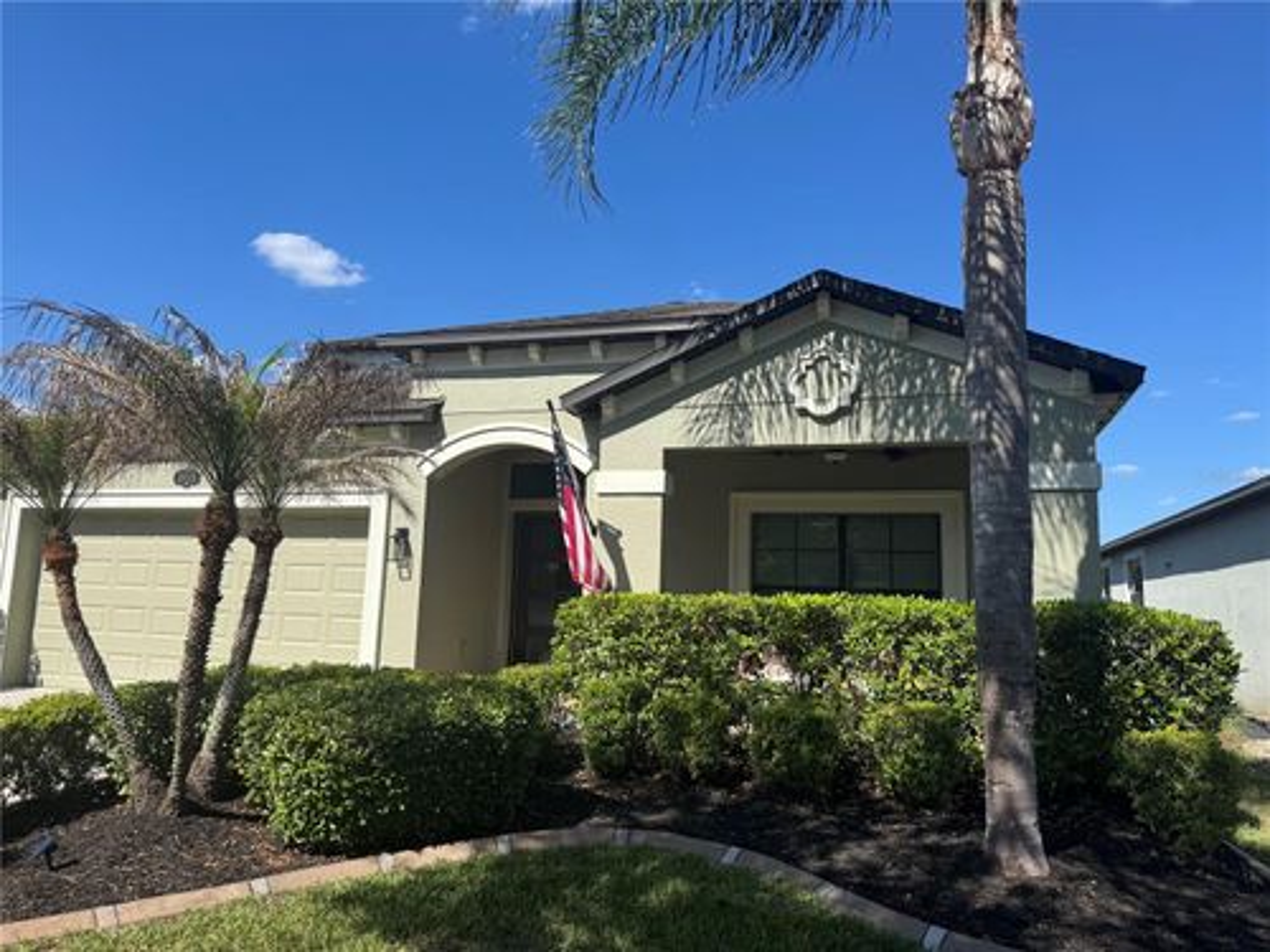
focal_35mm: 24
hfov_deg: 71.6
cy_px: 476
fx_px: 881
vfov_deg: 56.8
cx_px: 635
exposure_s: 1/4049
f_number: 1.78
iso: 80
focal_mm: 6.76
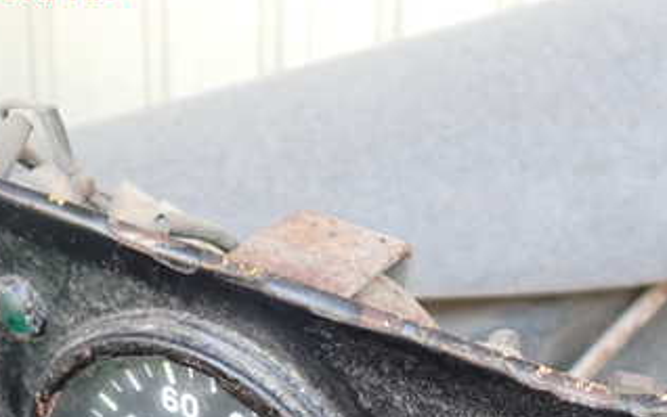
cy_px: 430
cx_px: 363
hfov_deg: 34.0
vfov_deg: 20.8
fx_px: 1091
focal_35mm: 60
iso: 200
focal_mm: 5.4
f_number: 2.3
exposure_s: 1/40
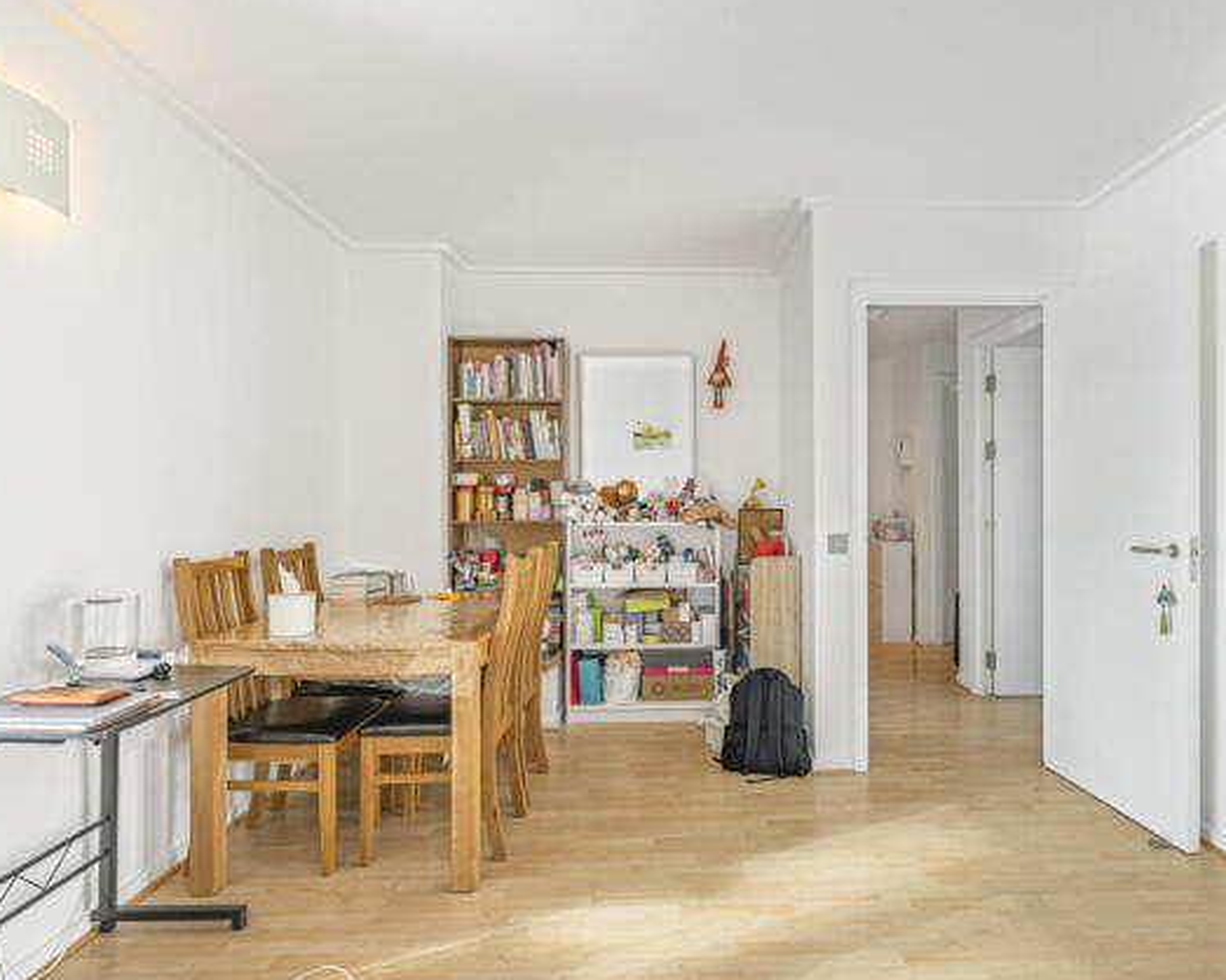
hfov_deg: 78.6
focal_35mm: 20
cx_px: 700
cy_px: 501
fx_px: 742
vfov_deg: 66.8
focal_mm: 17.4
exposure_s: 1/13
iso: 200
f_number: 14
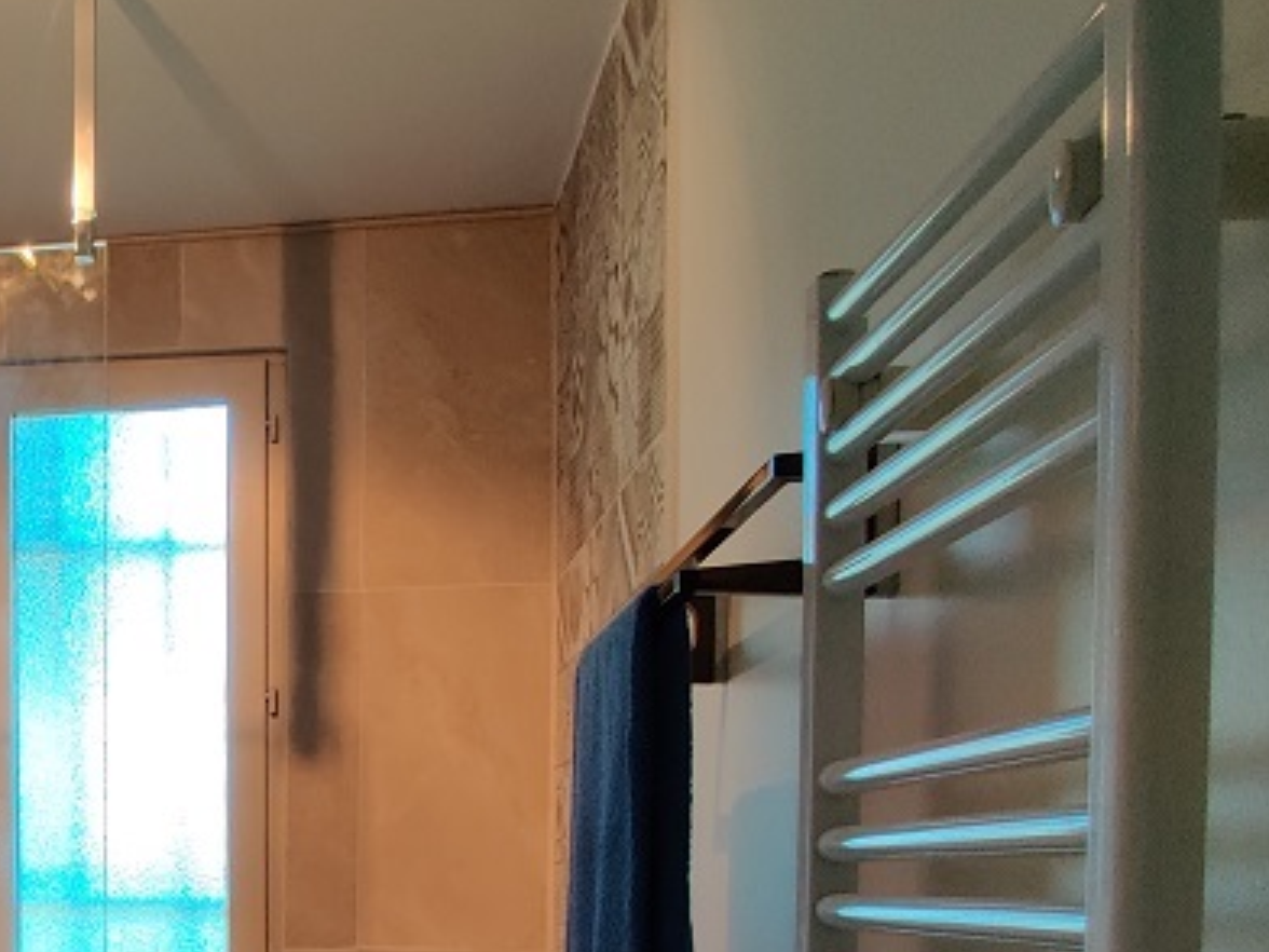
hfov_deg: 43.2
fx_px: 1246
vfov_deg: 37.2
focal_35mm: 34
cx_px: -97
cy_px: 962
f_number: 2.2
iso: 160
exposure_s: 1/33
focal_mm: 2.25
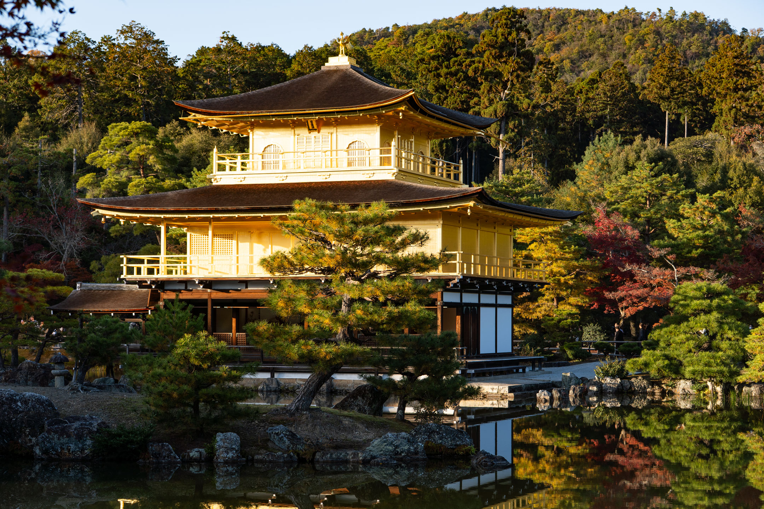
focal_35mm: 75
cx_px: 382
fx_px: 1592
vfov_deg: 18.2
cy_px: 254
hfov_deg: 27.0
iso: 100
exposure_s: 1/160
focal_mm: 50
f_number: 5.6
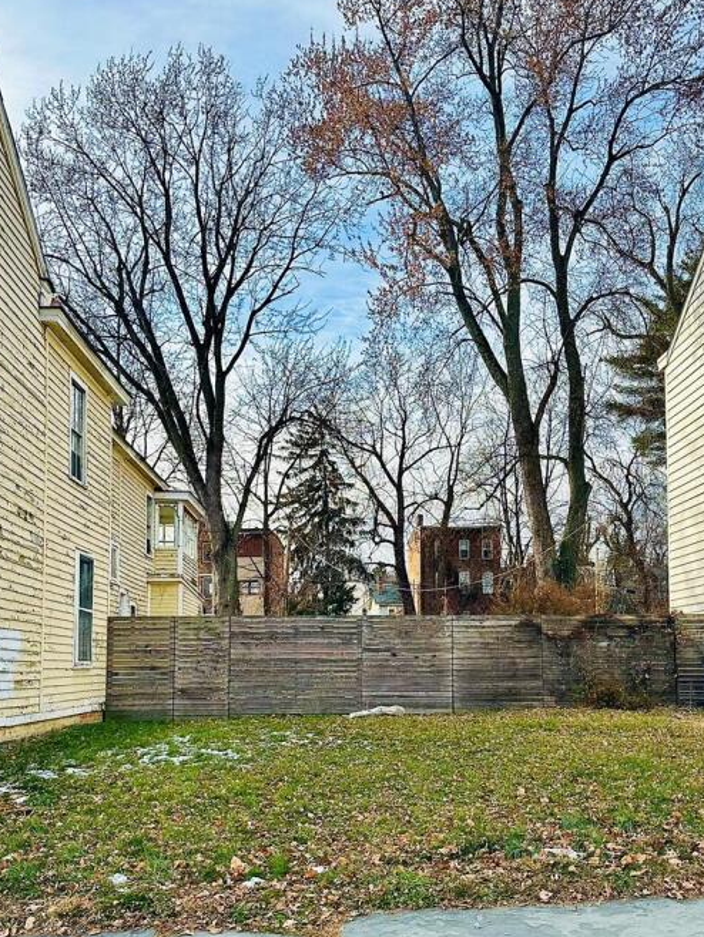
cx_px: 379
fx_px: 948
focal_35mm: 35
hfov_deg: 40.7
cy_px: 600
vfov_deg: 51.9
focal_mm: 6.86
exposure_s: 1/2203
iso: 80
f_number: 1.78
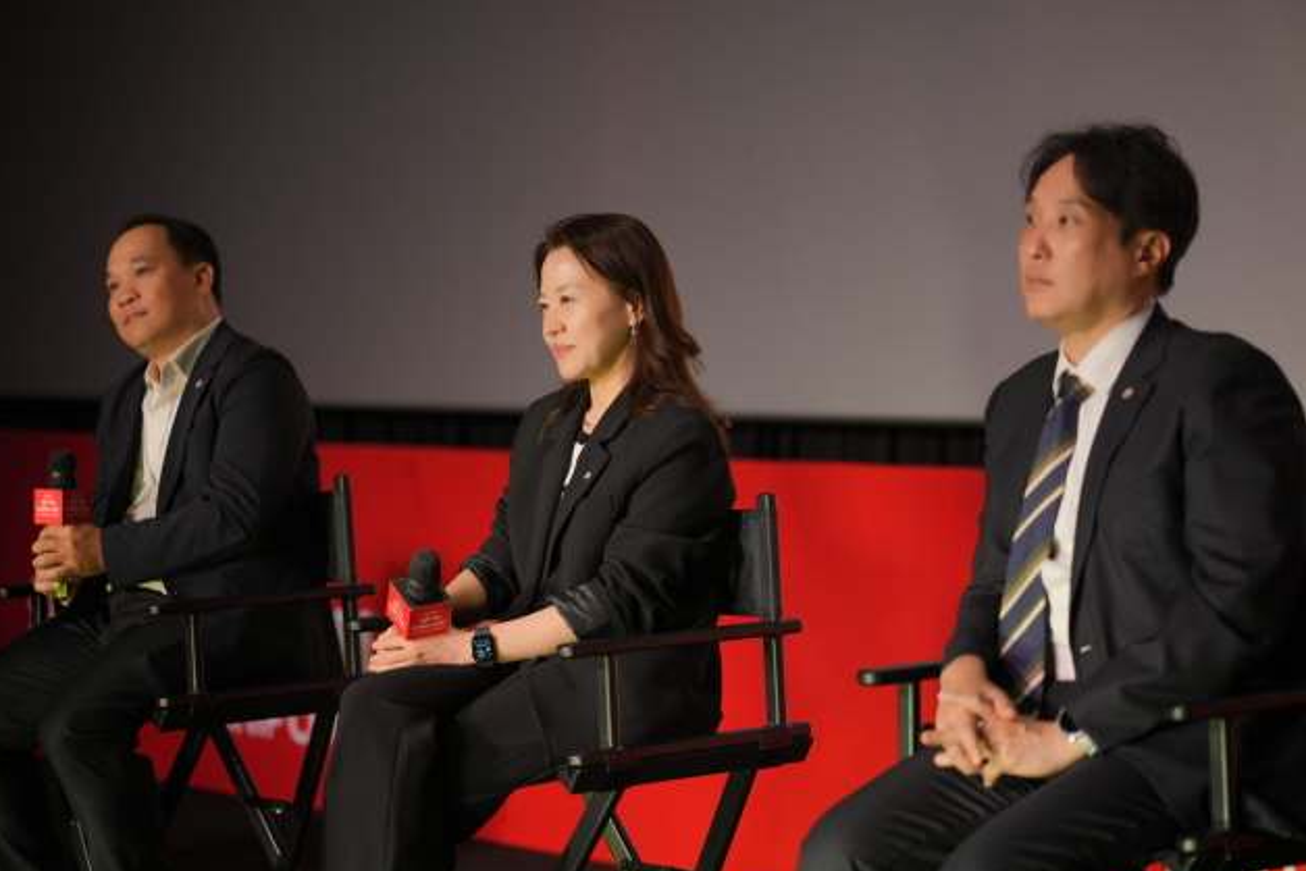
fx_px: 3338
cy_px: 433
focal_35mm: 92
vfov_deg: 14.9
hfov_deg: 22.1
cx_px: 618
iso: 800
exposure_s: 1/200
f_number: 1.8
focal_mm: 85
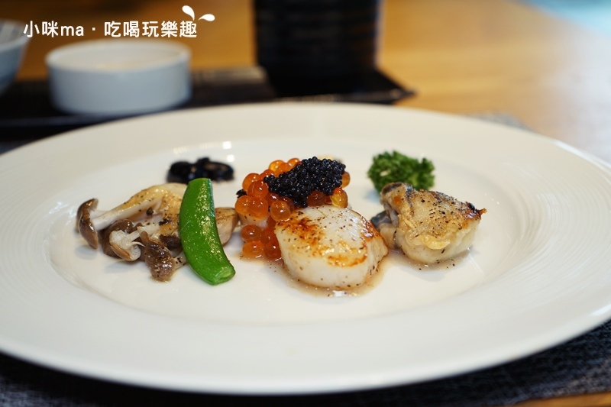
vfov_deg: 25.5
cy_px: 204
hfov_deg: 37.5
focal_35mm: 53
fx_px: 899
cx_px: 306
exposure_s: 1/60
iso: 320
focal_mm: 53
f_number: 5
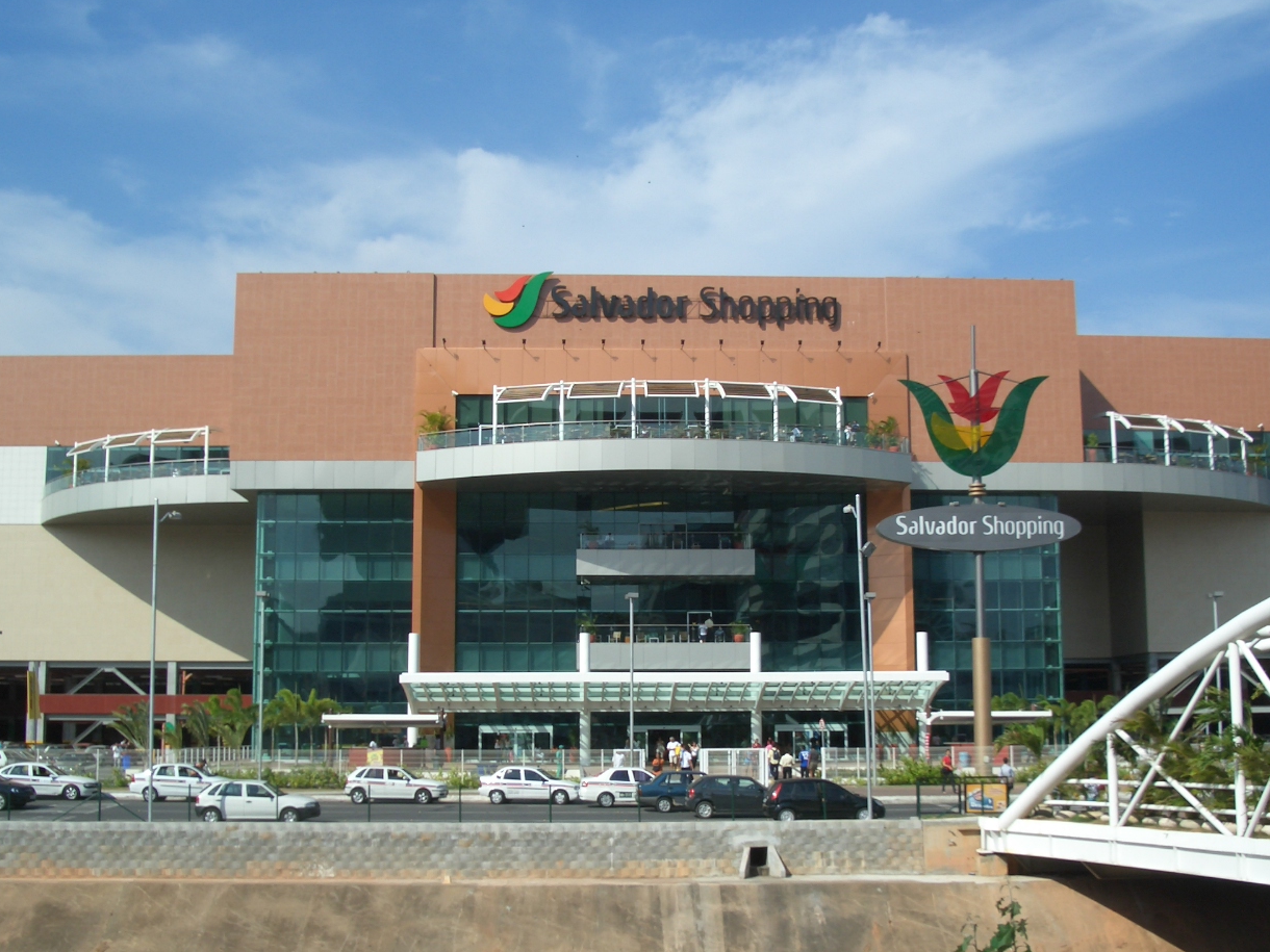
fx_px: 1578
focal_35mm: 43
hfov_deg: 43.8
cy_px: 480
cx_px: 663
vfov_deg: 33.6
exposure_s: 1/640
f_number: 4.6
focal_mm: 6.8
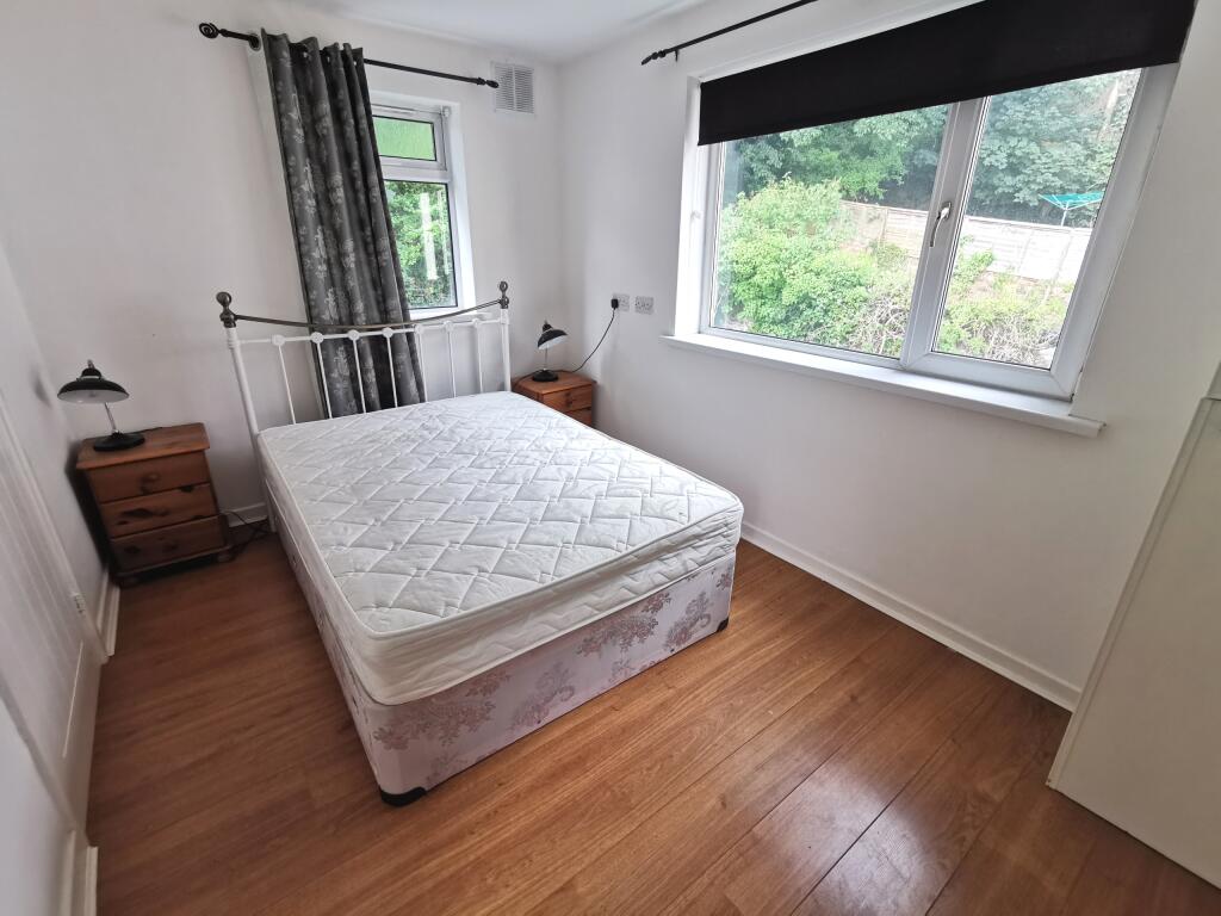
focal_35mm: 16
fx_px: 564
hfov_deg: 94.5
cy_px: 458
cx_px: 610
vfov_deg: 78.1
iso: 200
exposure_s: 1/100
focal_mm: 2.35
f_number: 2.2
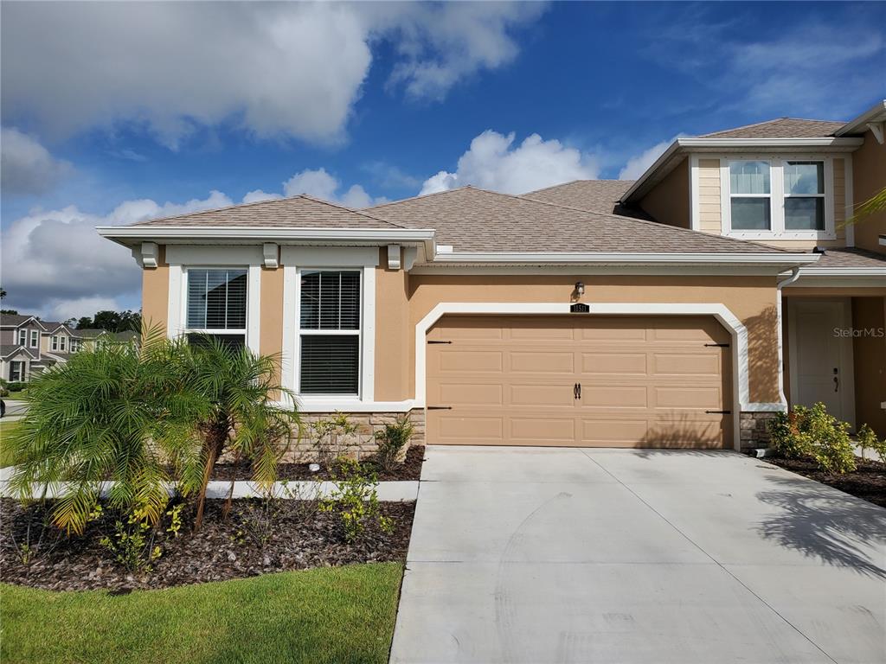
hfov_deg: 67.3
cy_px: 332
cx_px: 443
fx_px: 665
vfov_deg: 53.1
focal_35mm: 26
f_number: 2.4
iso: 50
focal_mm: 4.3
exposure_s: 1/4492
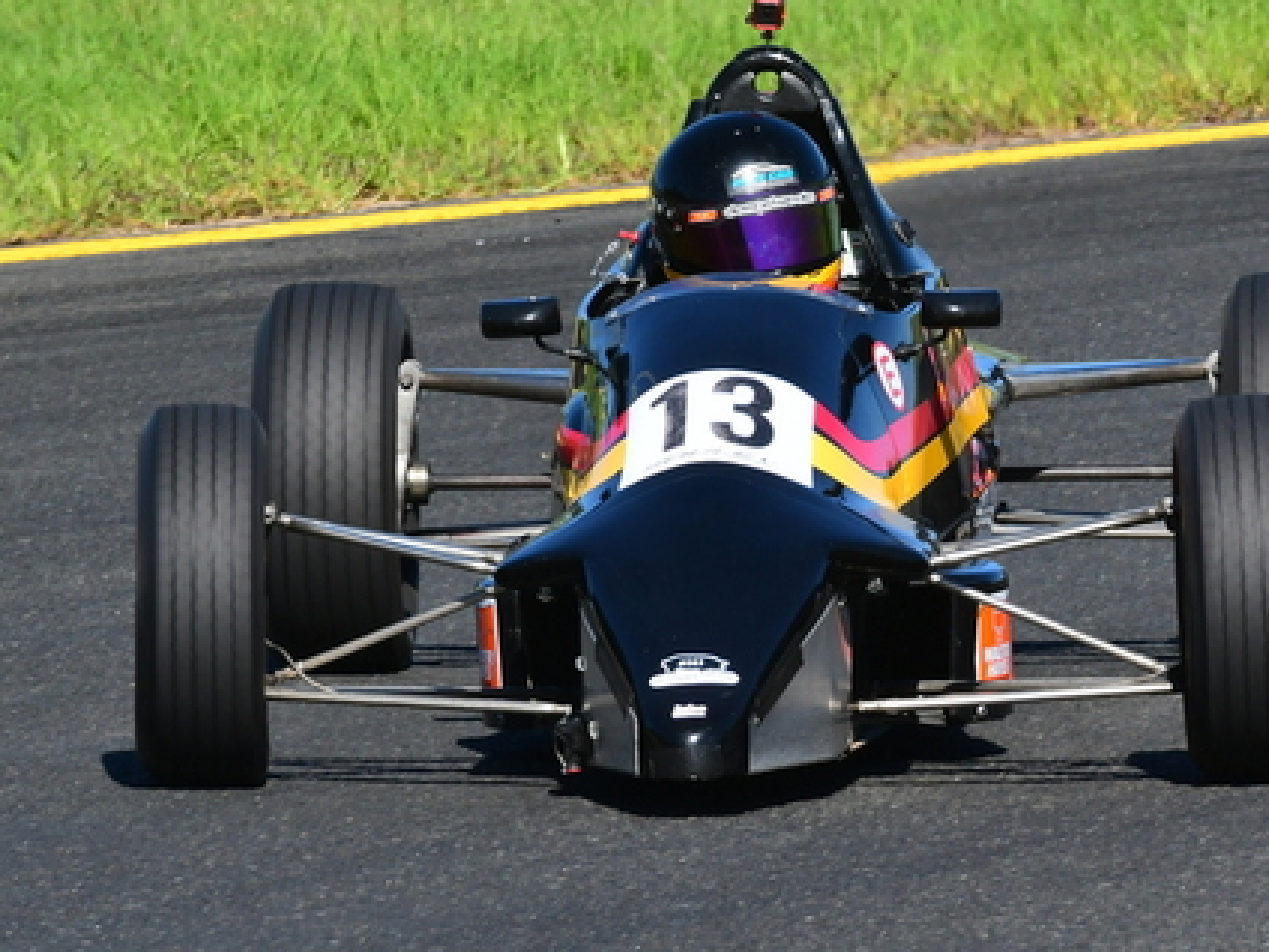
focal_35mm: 1143
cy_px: 229
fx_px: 41902
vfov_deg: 1.3
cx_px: 931
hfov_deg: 1.7
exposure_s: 1/640
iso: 500
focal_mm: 420
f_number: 11
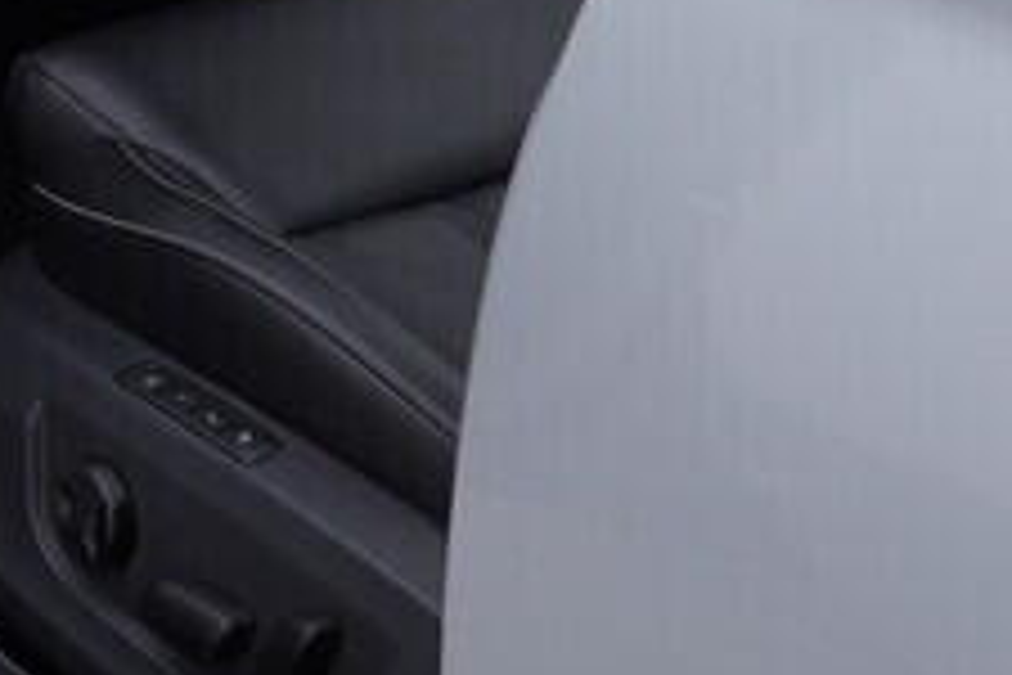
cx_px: -1183
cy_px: -475
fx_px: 4610
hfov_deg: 11.1
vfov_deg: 8.1
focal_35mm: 164
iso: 125
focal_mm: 24
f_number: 4
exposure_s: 1/80
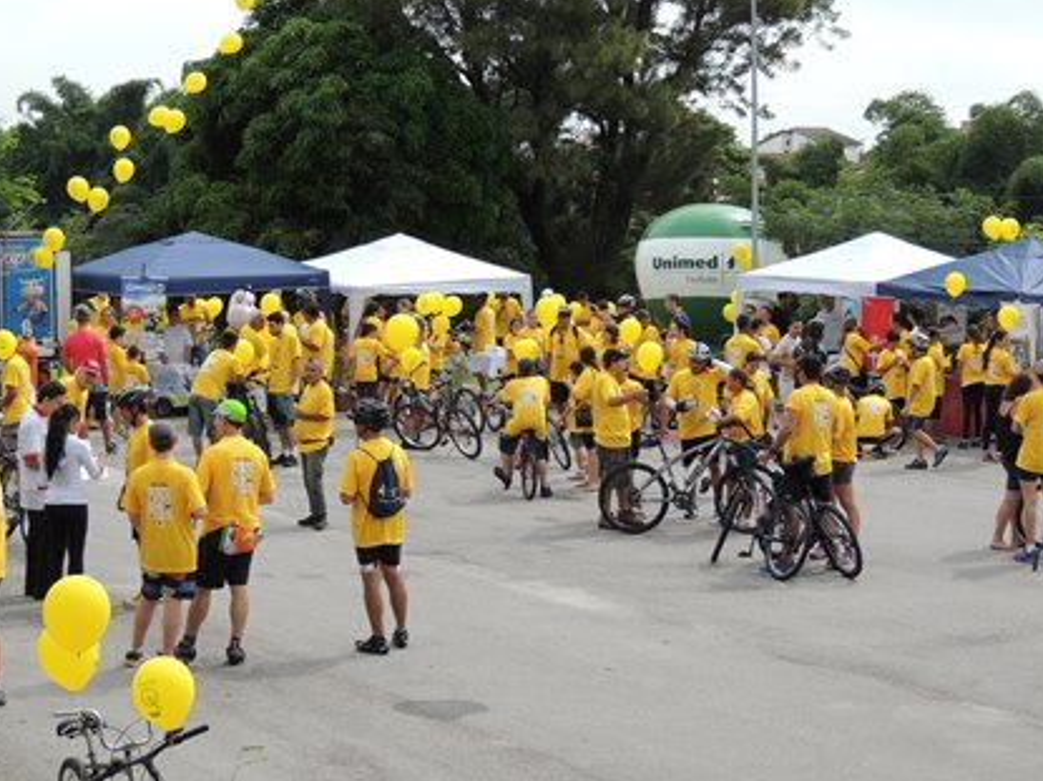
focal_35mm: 81
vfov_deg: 18.2
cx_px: 510
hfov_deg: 24.1
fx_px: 2440
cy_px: 364
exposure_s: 1/500
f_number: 3.9
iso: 100
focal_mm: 13.3
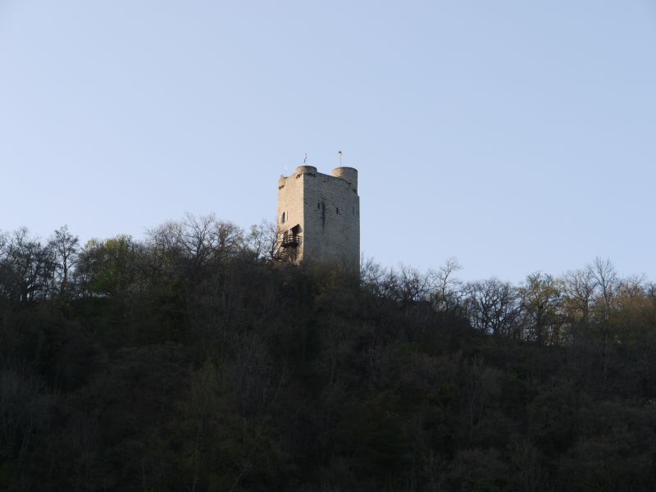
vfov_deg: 16.4
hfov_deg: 21.8
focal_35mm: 90
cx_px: 328
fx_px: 1706
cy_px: 246
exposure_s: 1/80
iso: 100
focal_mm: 45
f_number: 9
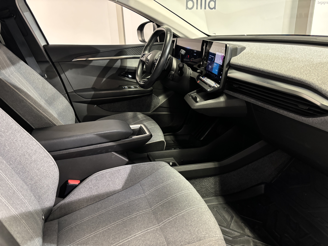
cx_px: 164
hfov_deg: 67.3
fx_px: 246
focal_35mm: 26
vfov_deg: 53.1
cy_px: 123
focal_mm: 5.96
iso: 640
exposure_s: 1/33
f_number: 1.6
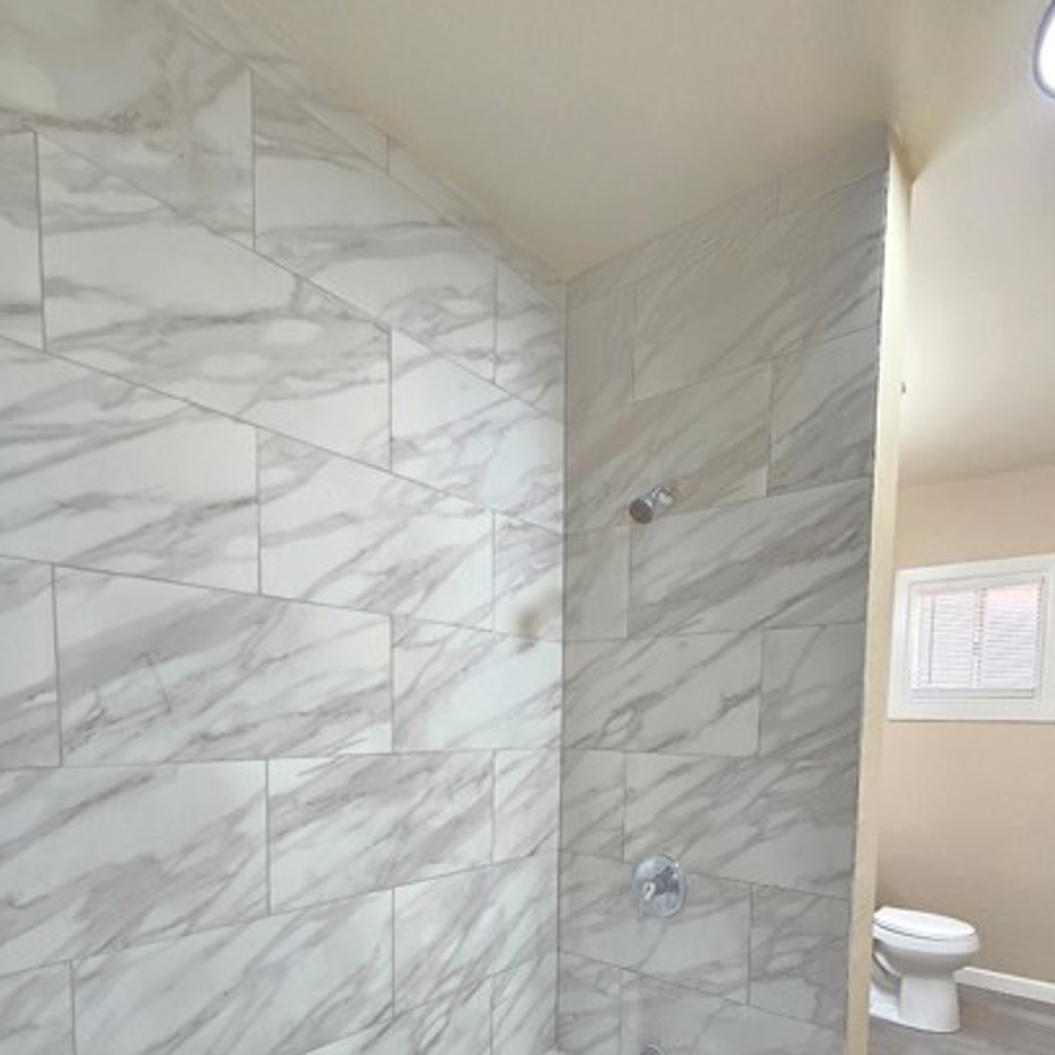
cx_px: 575
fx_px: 621
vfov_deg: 75.7
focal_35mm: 18
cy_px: 771
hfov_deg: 80.5
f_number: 2.2
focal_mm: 2.2
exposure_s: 1/60
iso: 200
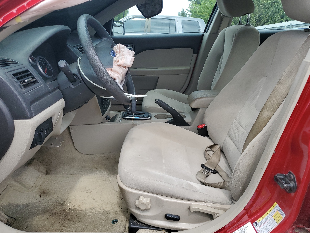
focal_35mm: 27
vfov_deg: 51.4
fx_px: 242
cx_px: 158
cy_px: 119
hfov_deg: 65.3
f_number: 1.5
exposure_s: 1/833
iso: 50
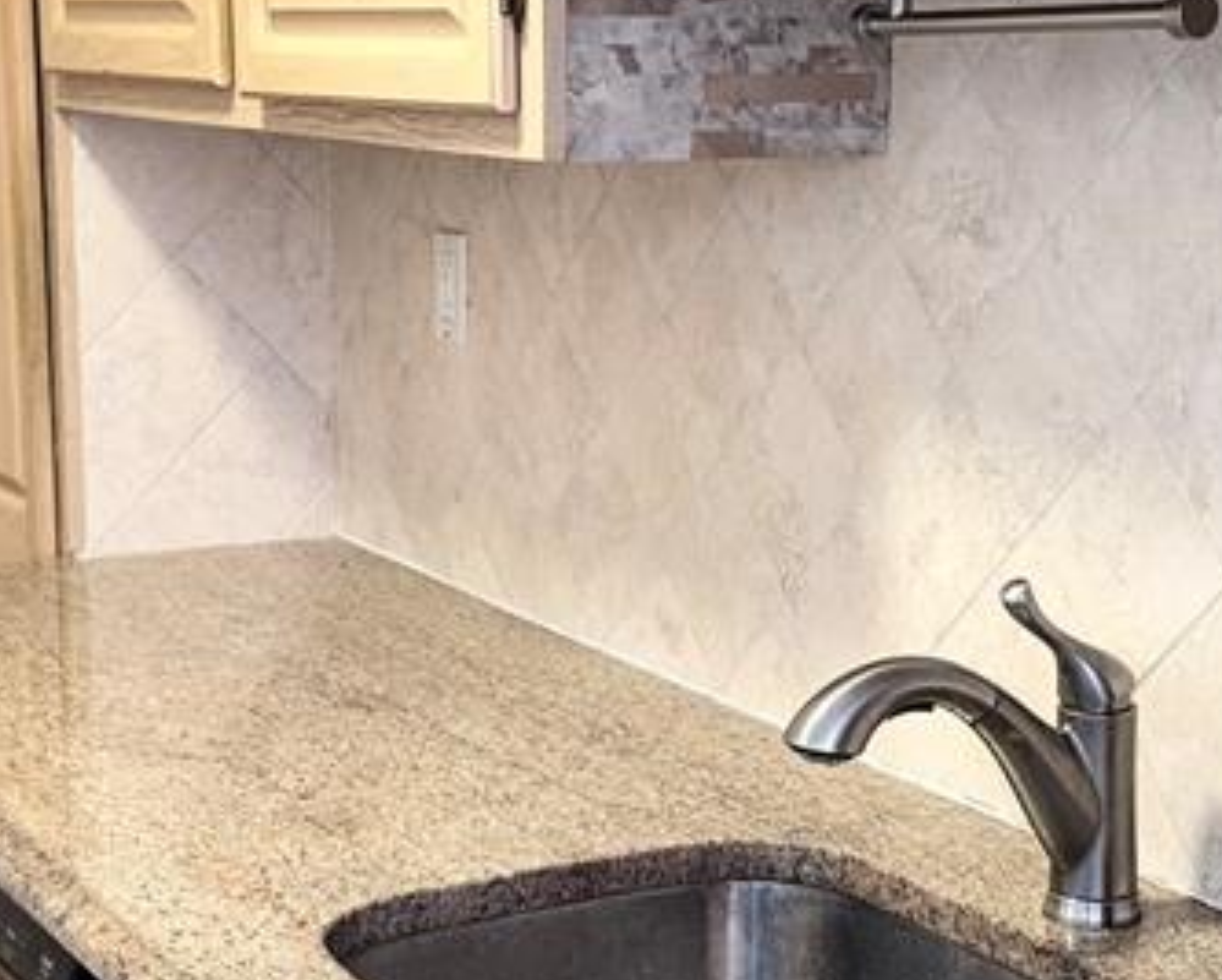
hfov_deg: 26.3
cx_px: 749
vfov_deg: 21.3
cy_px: 532
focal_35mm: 72
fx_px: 2606
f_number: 1.78
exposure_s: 1/60
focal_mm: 6.76
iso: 250
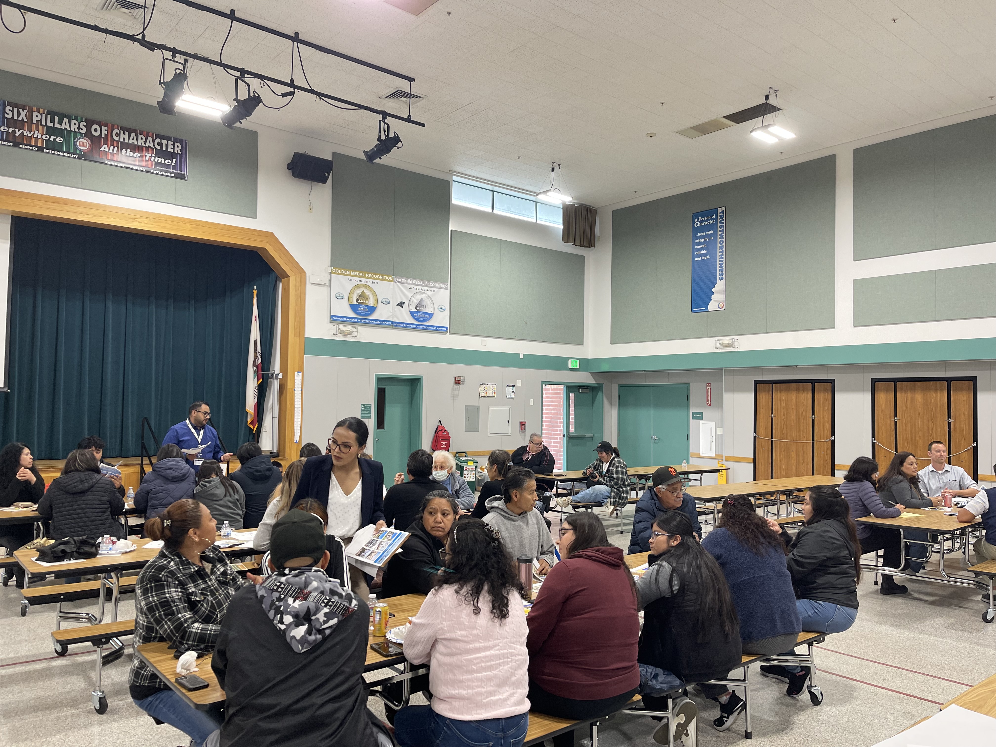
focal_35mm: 26
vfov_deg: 53.1
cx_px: 498
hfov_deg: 67.3
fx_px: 748
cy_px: 374
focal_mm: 5.1
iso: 125
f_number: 1.6
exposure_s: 1/60
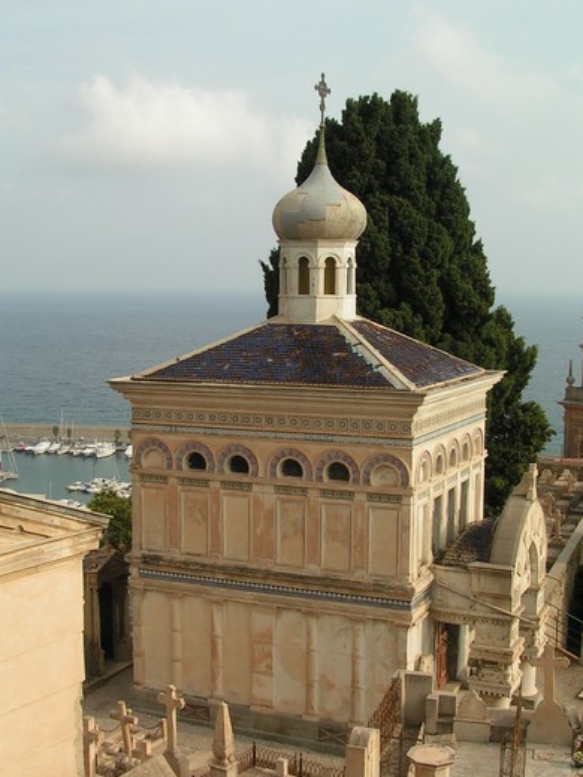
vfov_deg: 41.2
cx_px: 318
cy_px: 400
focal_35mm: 46
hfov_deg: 31.5
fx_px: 1033
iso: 50
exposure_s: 1/320
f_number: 5.6
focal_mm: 6
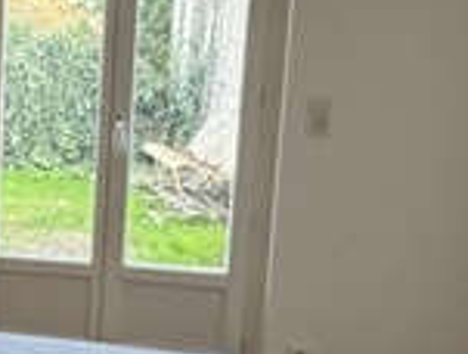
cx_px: -139
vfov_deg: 20.0
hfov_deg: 23.3
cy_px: 196
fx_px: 1003
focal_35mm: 74
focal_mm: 2.22
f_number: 2.2
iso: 250
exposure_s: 1/99
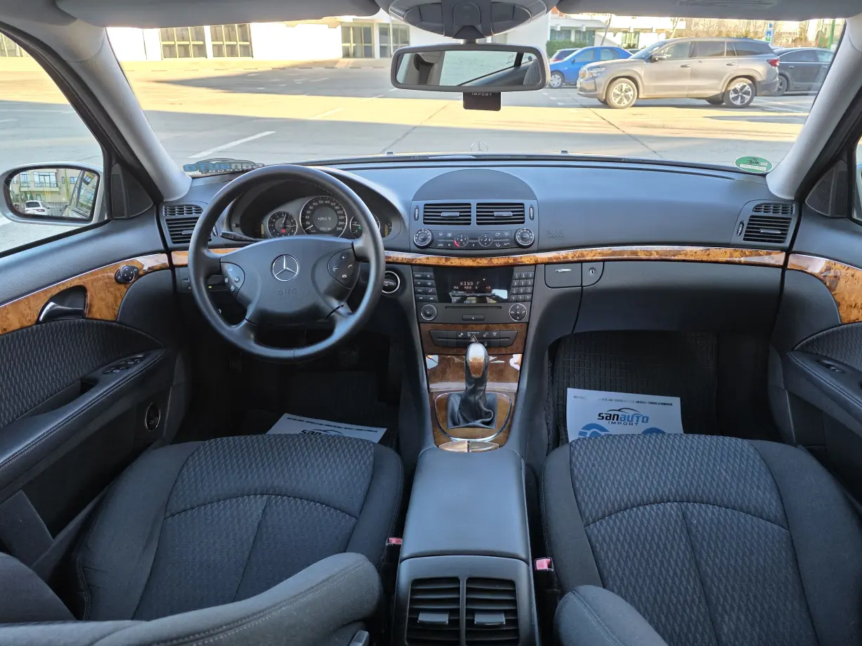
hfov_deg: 65.2
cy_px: 308
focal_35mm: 27
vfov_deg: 51.3
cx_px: 466
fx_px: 672
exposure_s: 1/180
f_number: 1.7
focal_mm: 6.3
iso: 80
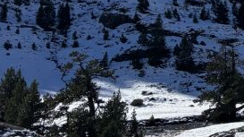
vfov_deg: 8.8
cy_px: -81
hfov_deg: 13.2
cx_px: 536
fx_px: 860
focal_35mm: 133
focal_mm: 5.96
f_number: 1.6
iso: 50
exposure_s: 1/5348
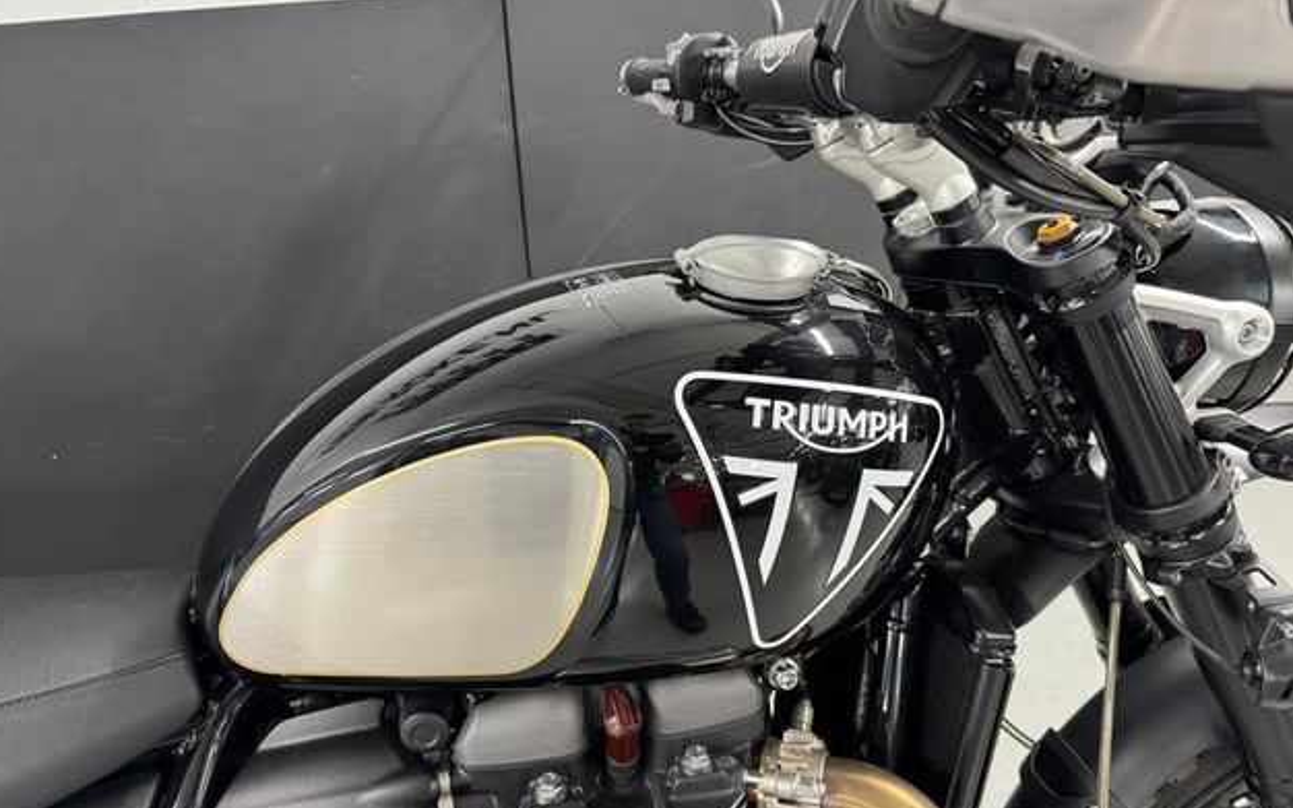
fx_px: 916
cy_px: 426
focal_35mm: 26
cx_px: 649
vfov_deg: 47.6
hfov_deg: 70.4
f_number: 1.78
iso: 400
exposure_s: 1/50
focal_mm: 6.76
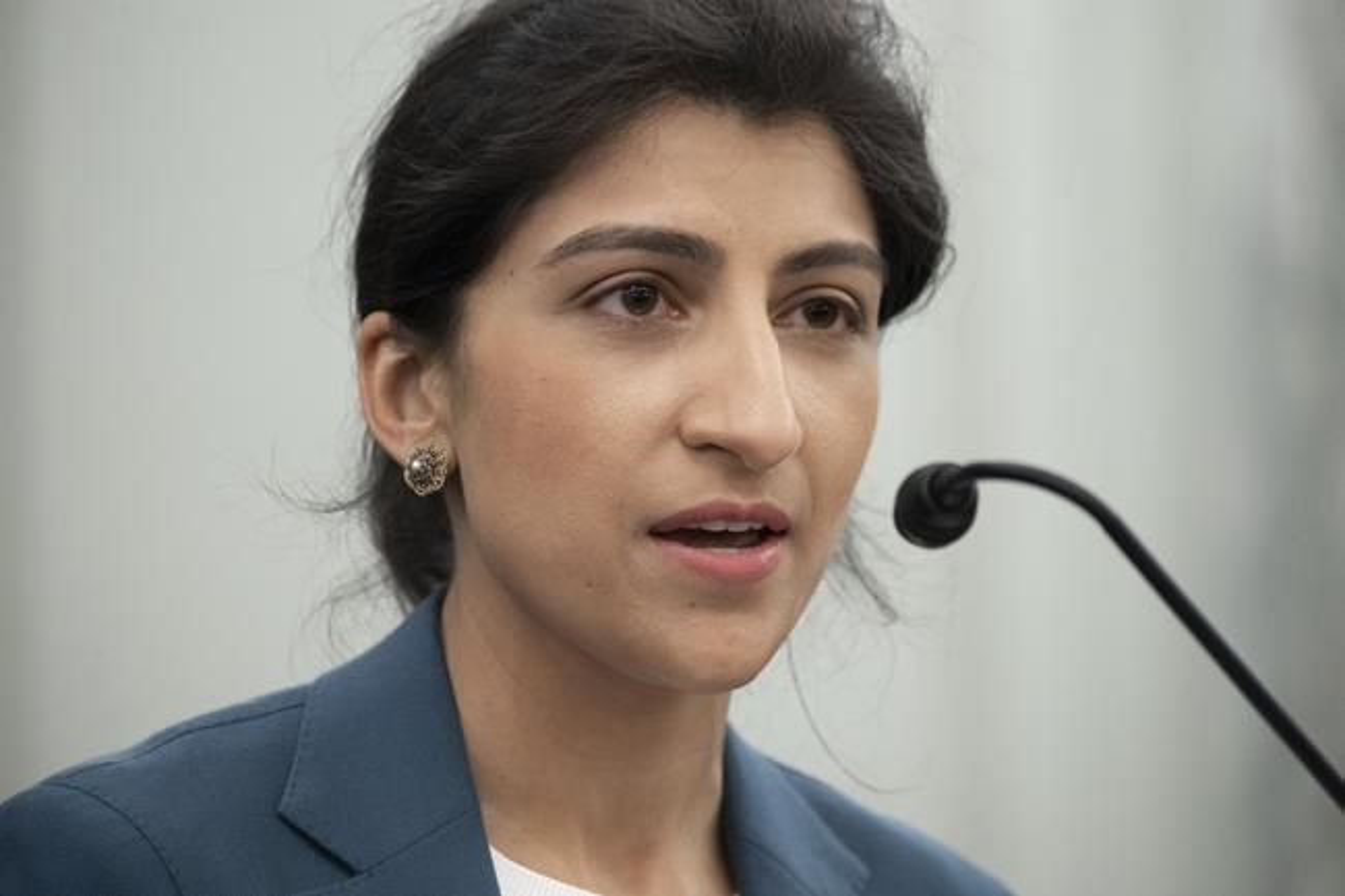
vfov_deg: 4.0
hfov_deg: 6.1
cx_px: 672
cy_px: 448
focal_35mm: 340
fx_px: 12699
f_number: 5.6
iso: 5000
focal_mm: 340
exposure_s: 1/125
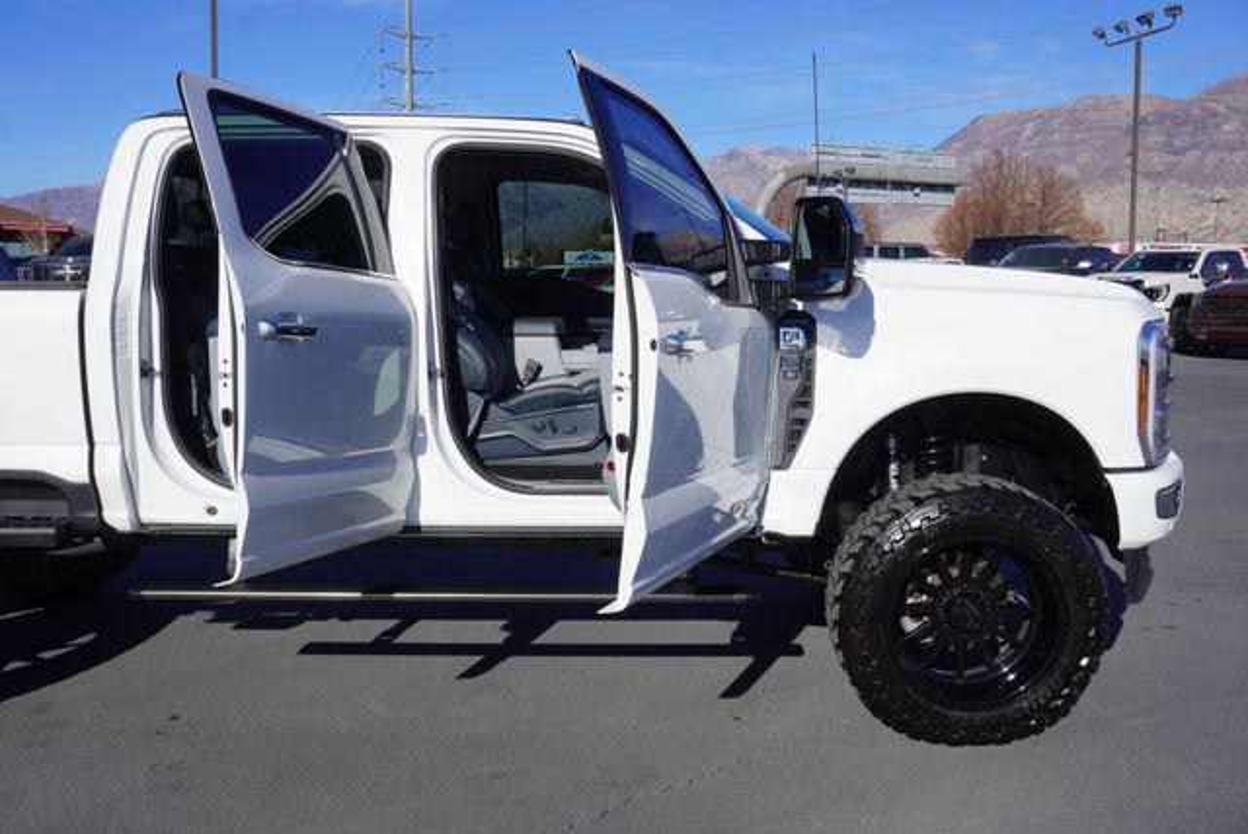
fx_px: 1249
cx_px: 624
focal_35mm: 36
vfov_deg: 36.9
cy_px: 417
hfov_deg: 53.1
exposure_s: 1/200
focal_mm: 24
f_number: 11
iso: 100
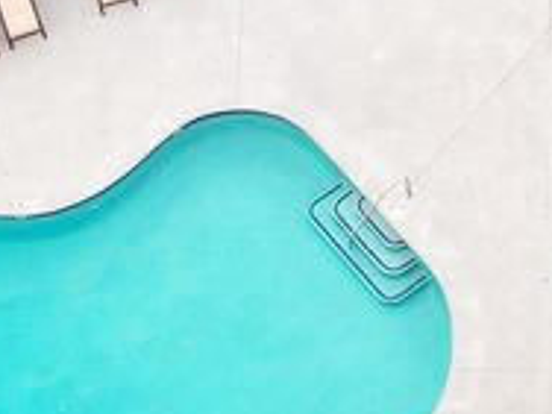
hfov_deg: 14.5
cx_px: 502
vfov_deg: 11.0
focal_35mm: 135
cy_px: 153
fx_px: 2153
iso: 120
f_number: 2.8
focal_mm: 8.38
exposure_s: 1/40
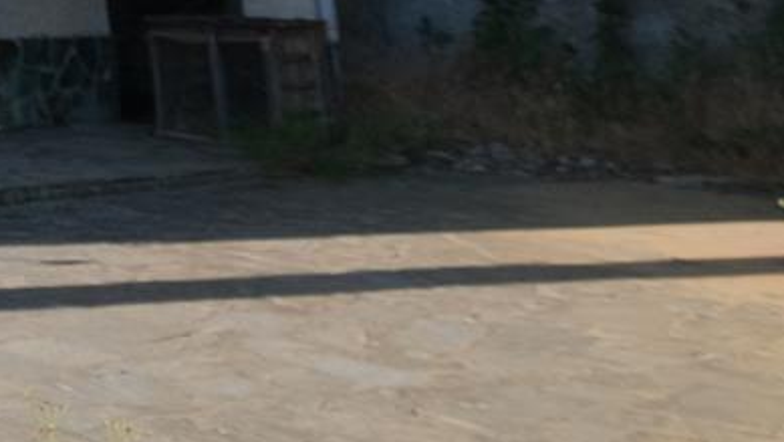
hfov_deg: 16.1
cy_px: -422
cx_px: -943
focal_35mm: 88
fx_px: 1830
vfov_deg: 12.3
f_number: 4
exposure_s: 1/2000
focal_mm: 11.5
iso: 500
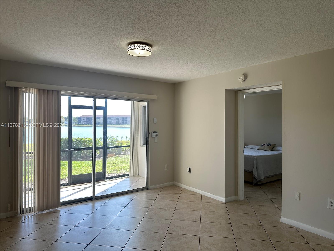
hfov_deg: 71.6
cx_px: 167
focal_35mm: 24
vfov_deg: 56.8
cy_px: 126
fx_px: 232
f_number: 1.78
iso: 80
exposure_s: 1/214
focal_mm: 6.86
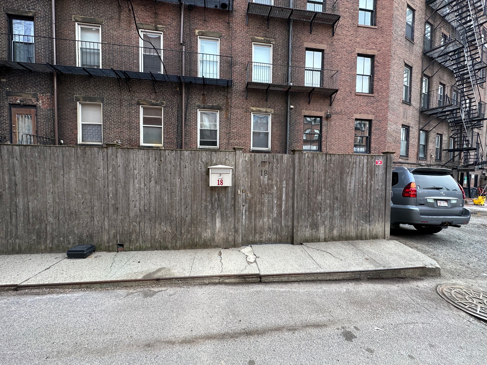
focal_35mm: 14
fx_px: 197
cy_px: 182
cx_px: 244
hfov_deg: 102.1
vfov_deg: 85.7
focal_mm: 2.22
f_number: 2.2
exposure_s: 1/285
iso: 40
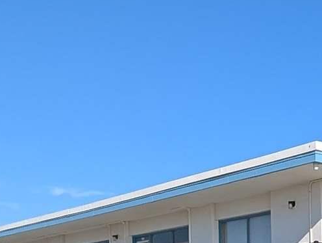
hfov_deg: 24.2
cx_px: 371
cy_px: 349
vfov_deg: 18.1
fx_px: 690
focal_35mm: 74
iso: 38
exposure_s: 1/2058
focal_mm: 2.23
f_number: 1.95
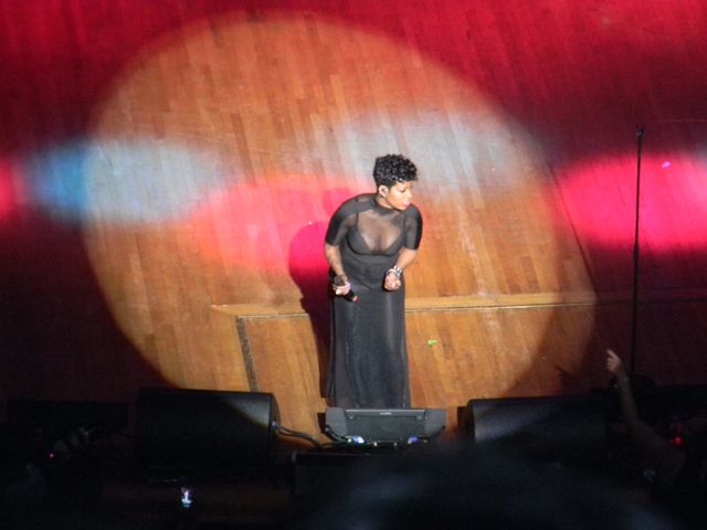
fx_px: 6842
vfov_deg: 4.4
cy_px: 265
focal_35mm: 335
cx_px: 354
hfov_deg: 5.9
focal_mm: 60.7
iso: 800
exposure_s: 1/60
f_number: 5.4
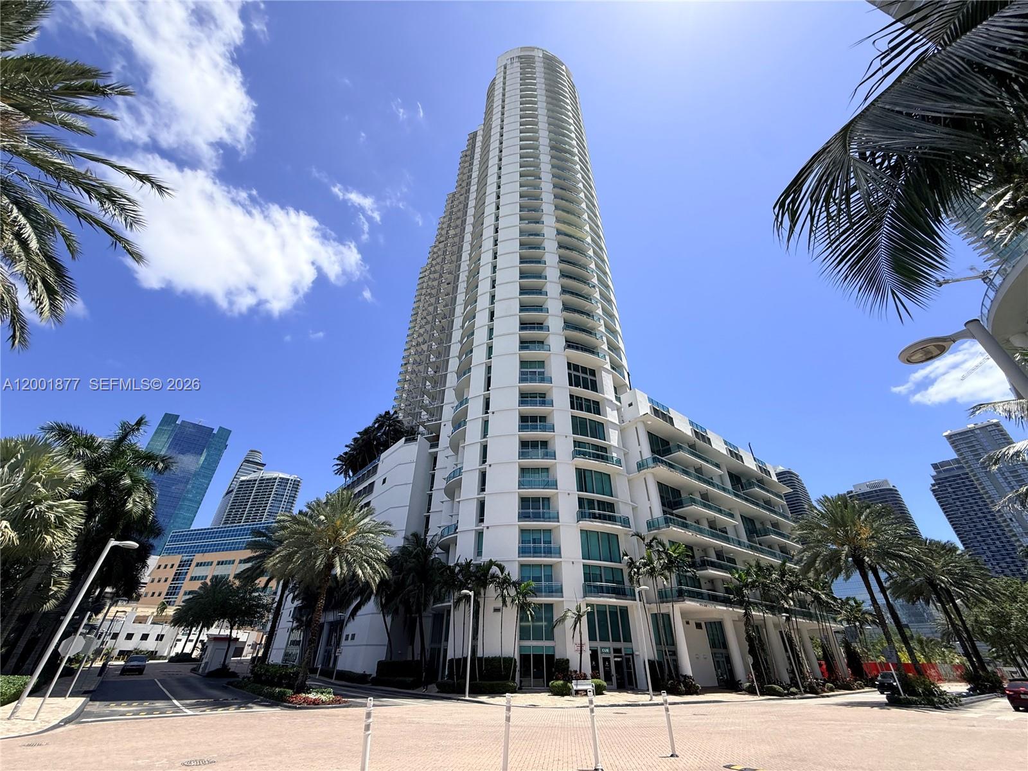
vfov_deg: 85.7
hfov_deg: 102.1
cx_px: 514
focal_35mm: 14
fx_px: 416
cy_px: 386
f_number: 2.2
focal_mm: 2.22
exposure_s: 1/1848
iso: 50
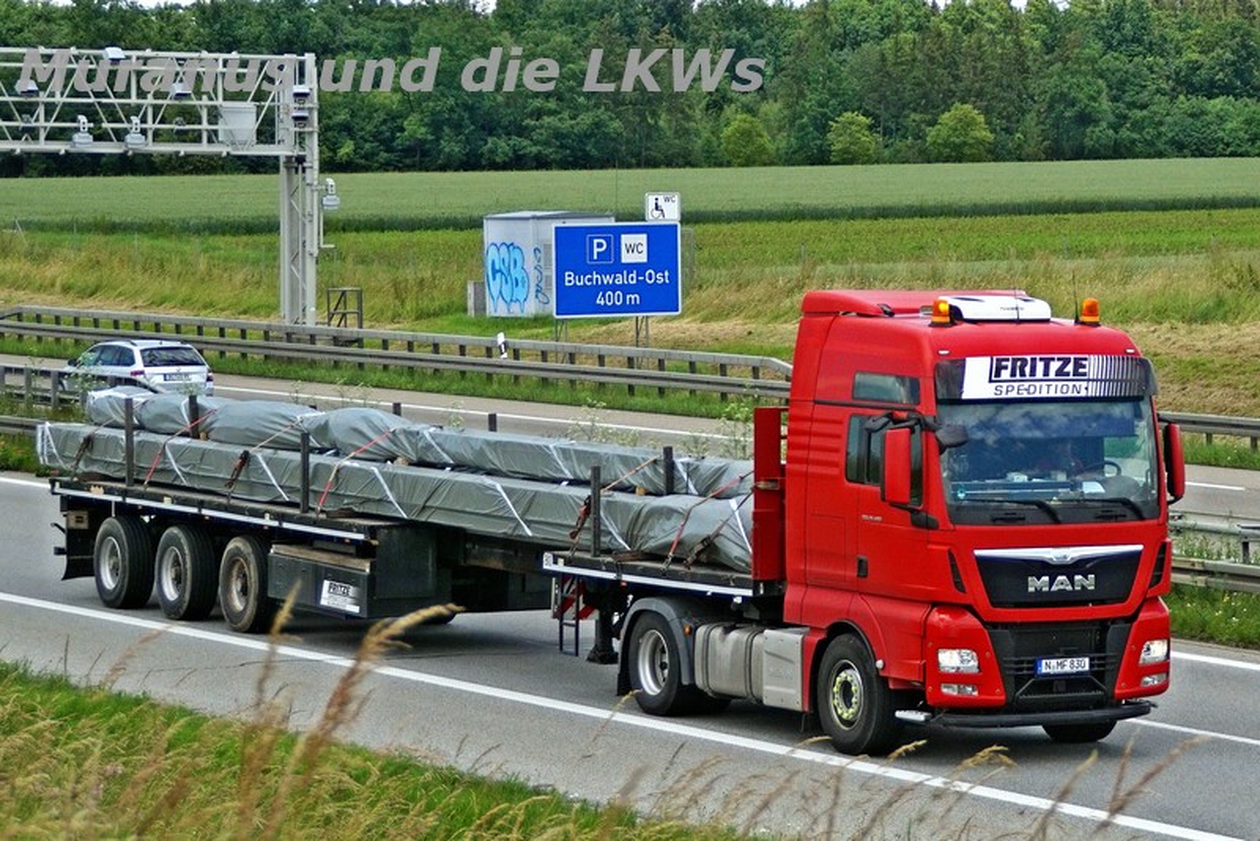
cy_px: 420
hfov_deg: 24.6
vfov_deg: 16.6
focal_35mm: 82
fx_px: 2888
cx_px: 630
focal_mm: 55
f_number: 5
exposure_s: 1/2000
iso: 400
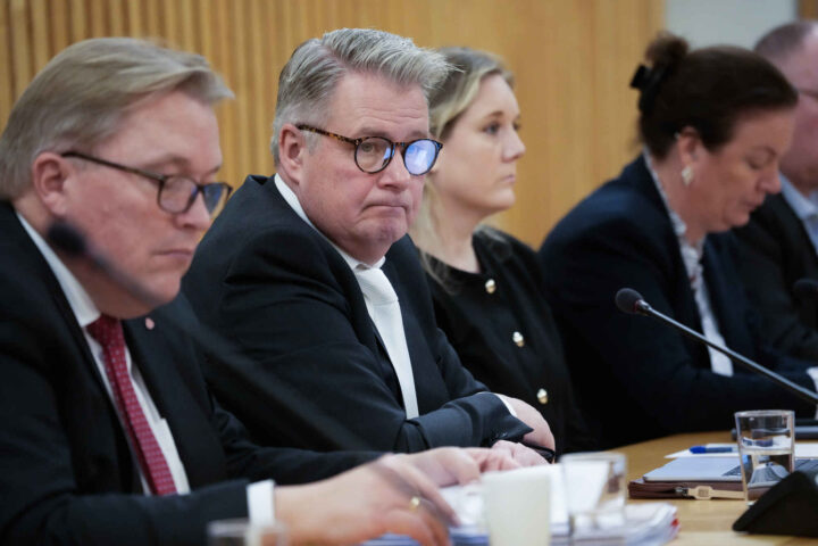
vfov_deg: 6.9
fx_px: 4544
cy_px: 273
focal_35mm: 200
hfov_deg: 10.3
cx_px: 409
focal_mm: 200
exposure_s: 1/250
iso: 6400
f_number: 4
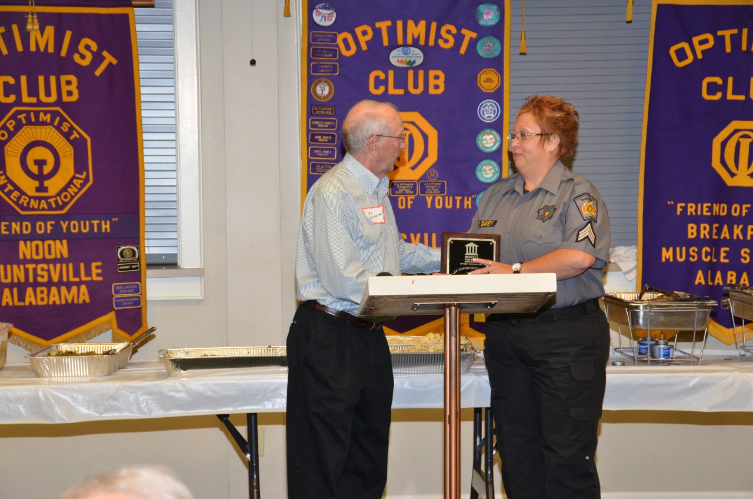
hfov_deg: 21.0
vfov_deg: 14.0
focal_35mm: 98
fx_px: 2035
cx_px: 376
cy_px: 250
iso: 1600
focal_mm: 65
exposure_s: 1/60
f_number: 8
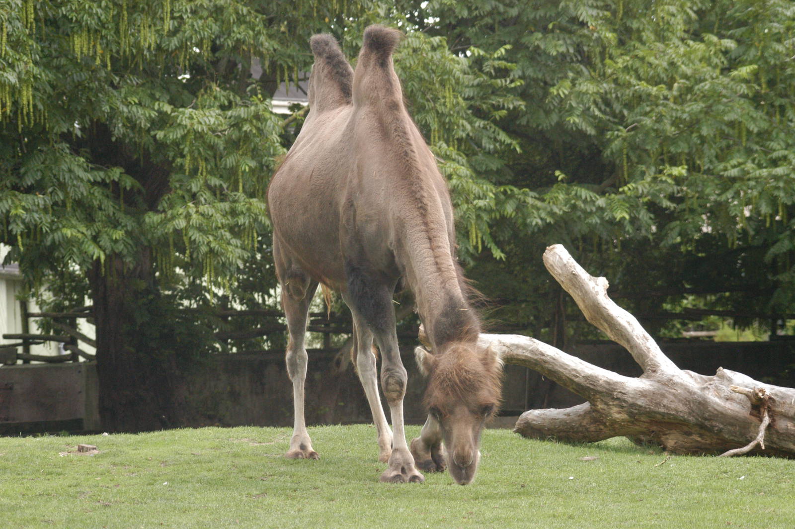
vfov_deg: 9.1
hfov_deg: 13.7
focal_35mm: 150
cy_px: 264
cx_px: 398
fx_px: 3310
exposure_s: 1/500
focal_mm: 100
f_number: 5.6
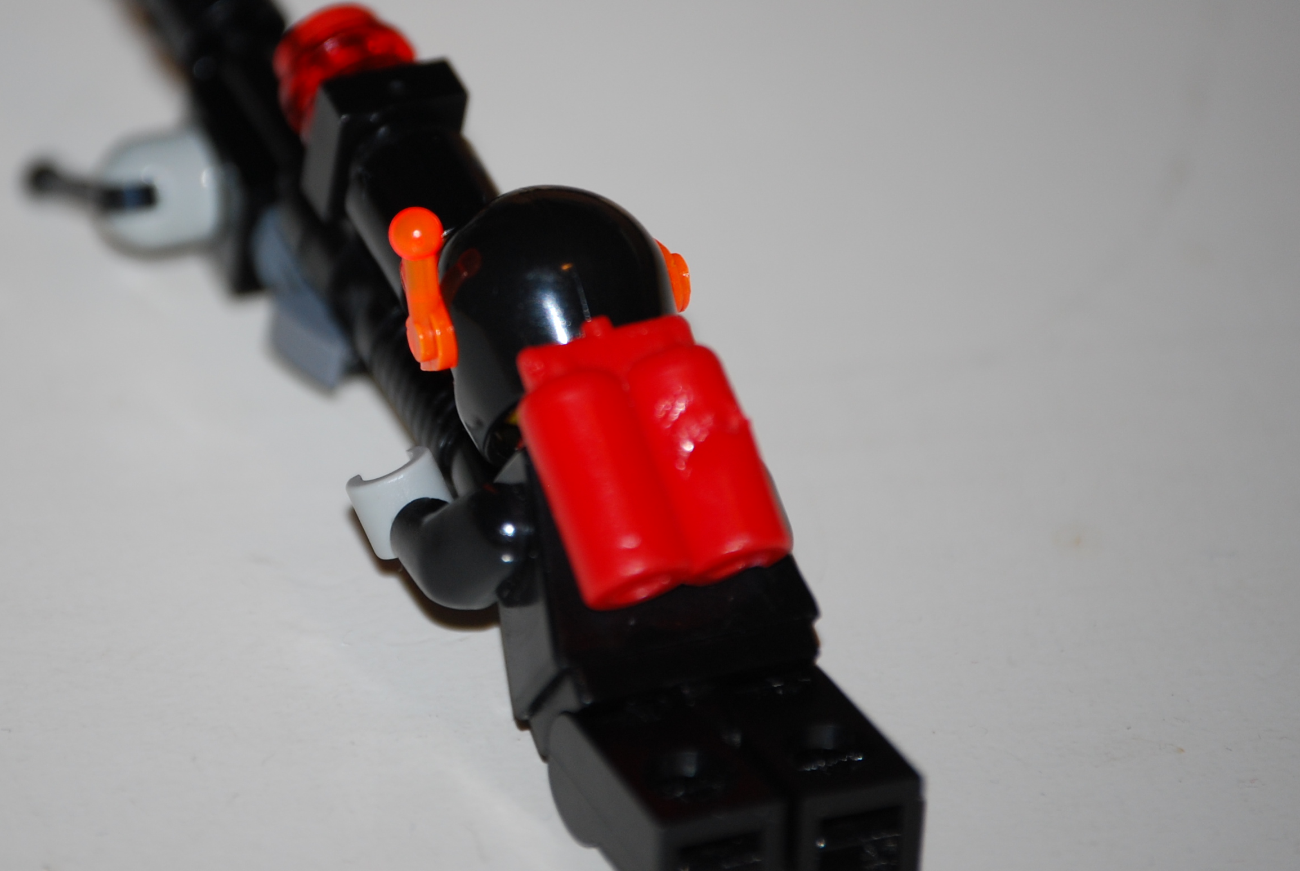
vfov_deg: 4.2
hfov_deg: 6.3
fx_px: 11823
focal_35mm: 327
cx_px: 426
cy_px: 311
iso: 200
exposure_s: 1/60
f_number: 5
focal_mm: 130
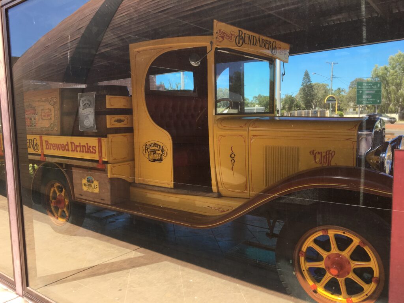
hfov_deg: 61.7
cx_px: 202
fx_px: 338
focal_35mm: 29
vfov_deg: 48.2
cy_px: 152
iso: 25
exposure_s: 1/384
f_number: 2.2
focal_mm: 4.15
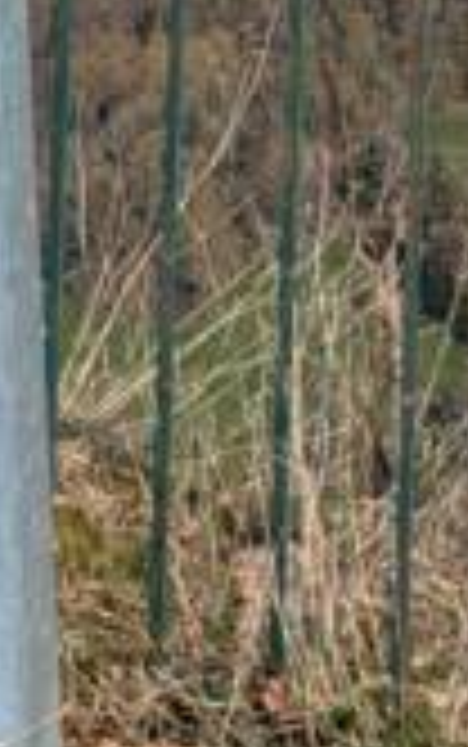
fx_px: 3260
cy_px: -772
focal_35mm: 160
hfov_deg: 8.1
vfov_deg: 11.7
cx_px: -212
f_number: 1.89
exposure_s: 1/2732
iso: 46
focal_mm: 5.43
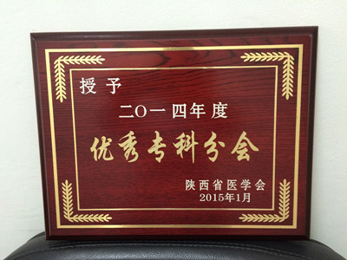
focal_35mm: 29
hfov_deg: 61.7
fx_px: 291
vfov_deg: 48.2
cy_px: 130
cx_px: 174
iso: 250
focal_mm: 4.15
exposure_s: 1/17
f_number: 2.2
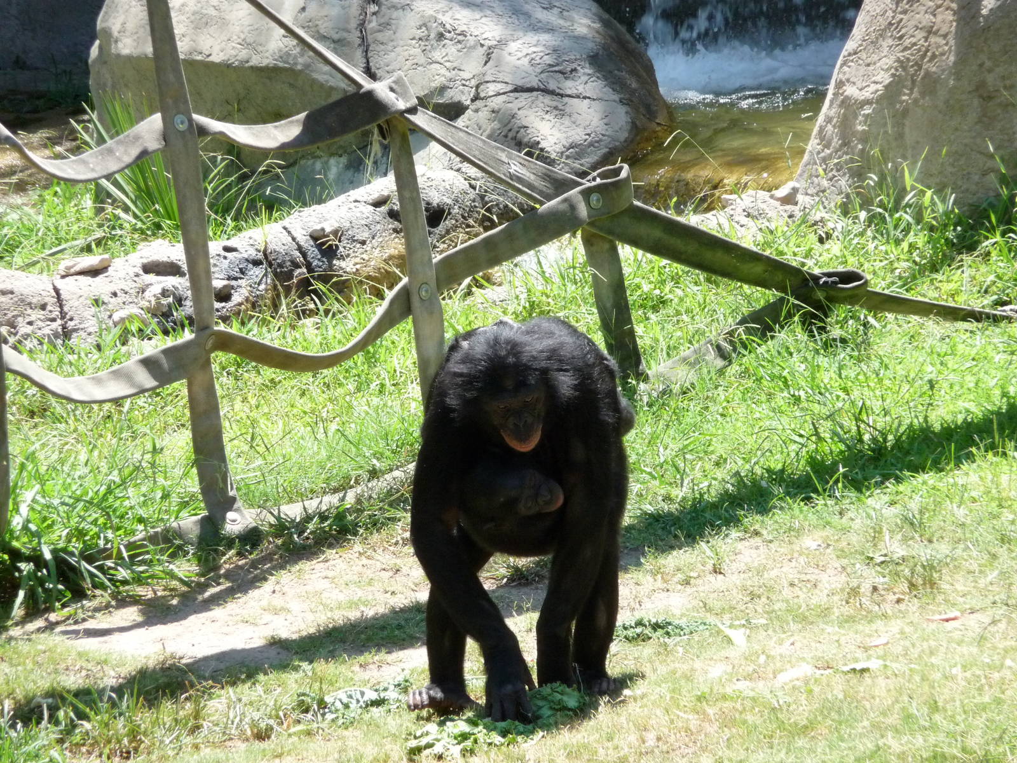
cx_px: 508
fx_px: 8226
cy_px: 382
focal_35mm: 280
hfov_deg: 7.1
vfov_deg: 5.3
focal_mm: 47
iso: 320
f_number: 4.9
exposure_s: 1/500
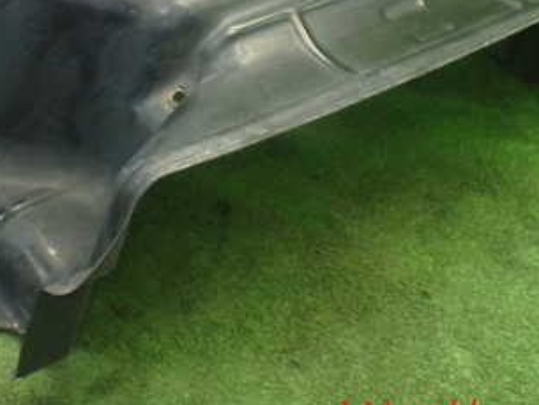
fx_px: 919
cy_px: 42
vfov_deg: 24.2
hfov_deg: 32.6
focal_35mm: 59
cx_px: 210
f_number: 2.3
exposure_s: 1/100
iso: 800
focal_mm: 5.4
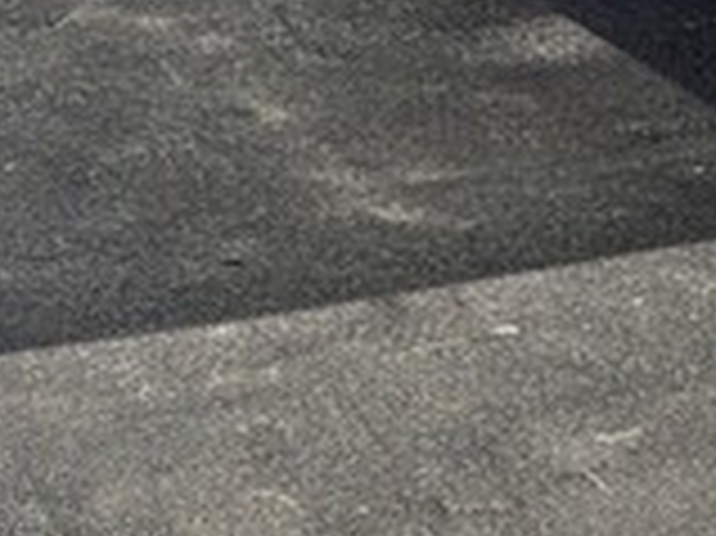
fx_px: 3121
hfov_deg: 12.9
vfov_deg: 9.1
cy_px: -604
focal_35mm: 151
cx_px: 684
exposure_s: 1/2538
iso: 44
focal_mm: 5.43
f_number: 1.89
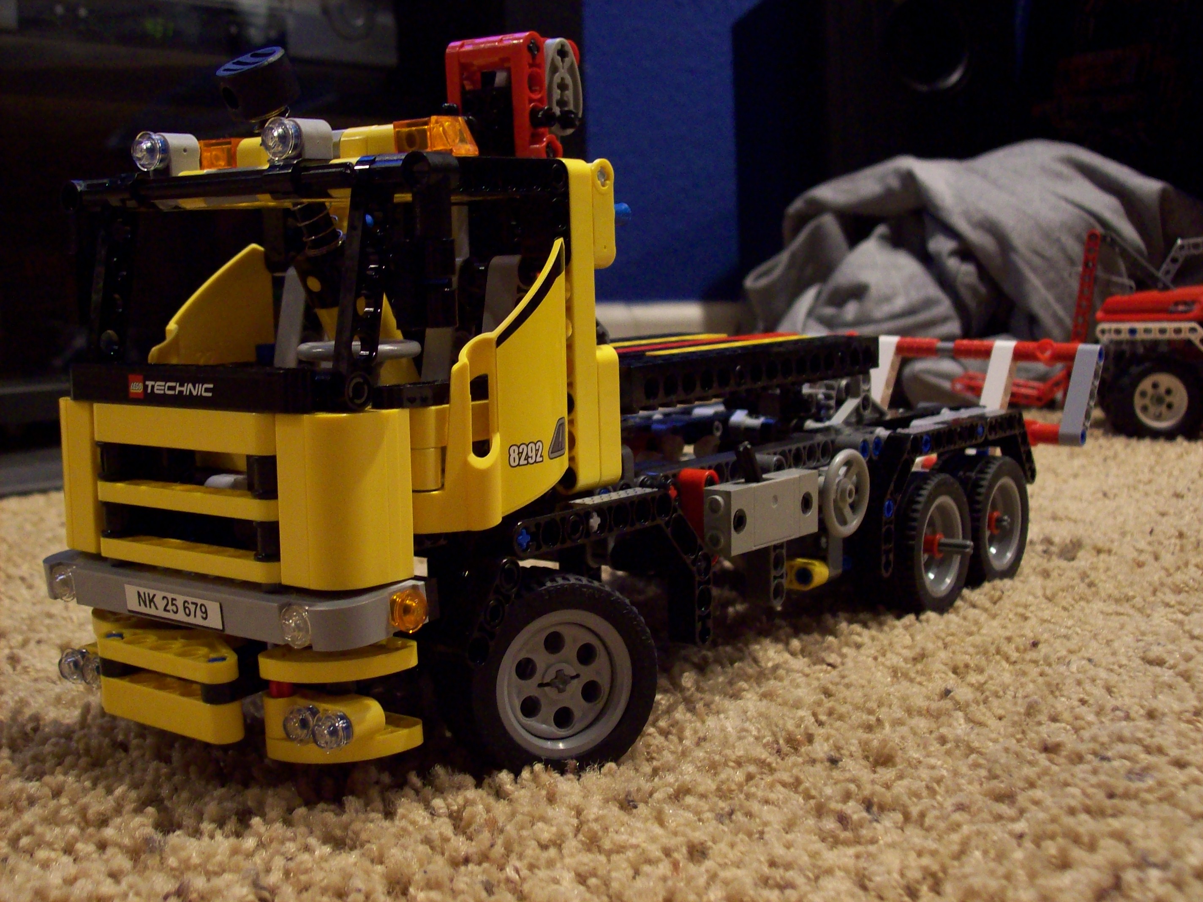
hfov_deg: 42.1
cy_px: 451
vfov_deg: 32.2
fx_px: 1563
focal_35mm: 45
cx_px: 602
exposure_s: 1/8
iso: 200
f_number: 3
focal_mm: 7.6
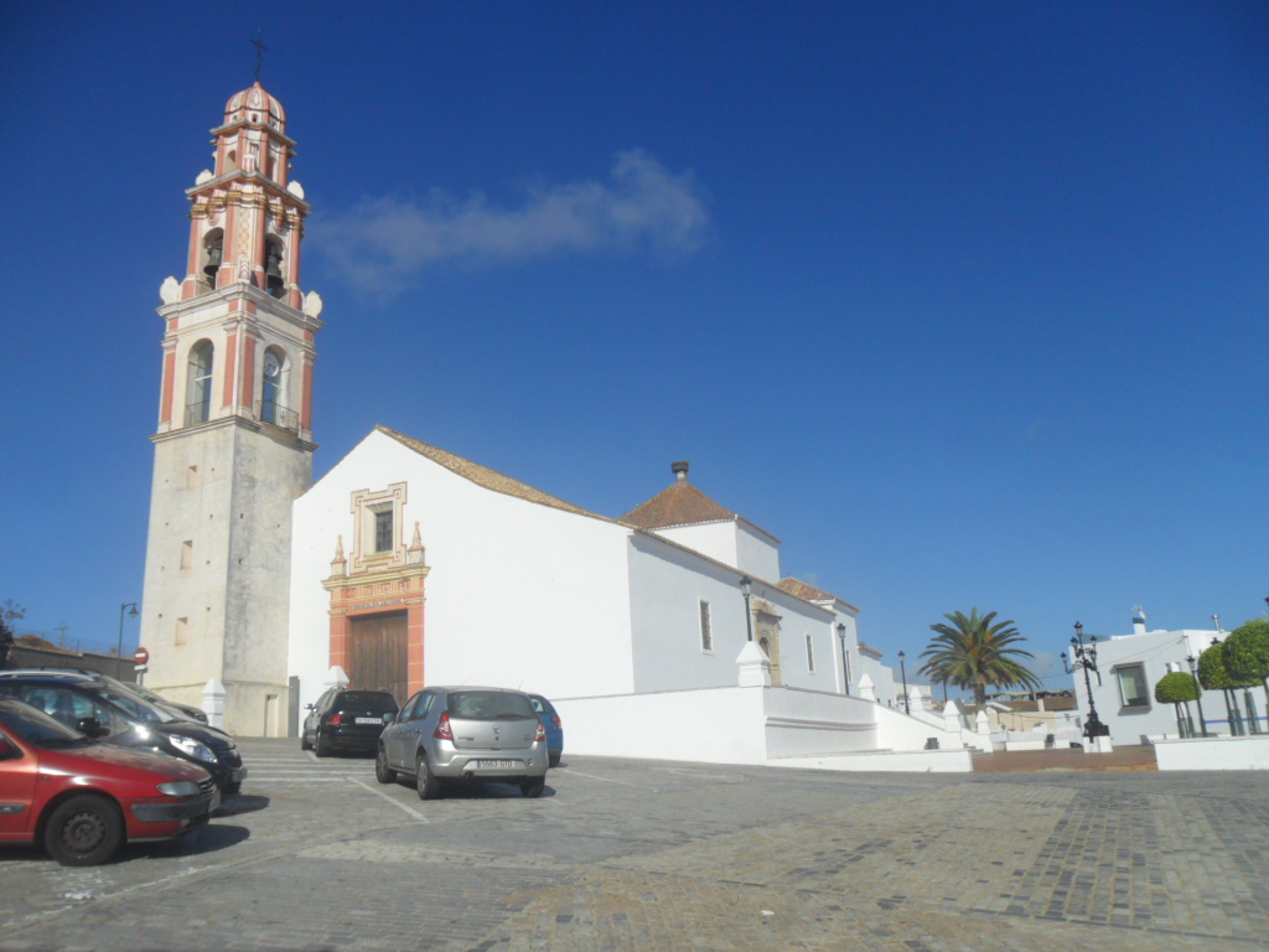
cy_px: 476
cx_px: 634
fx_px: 990
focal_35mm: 27
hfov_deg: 65.3
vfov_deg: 51.4
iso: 100
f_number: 8.9
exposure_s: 1/500
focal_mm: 4.9
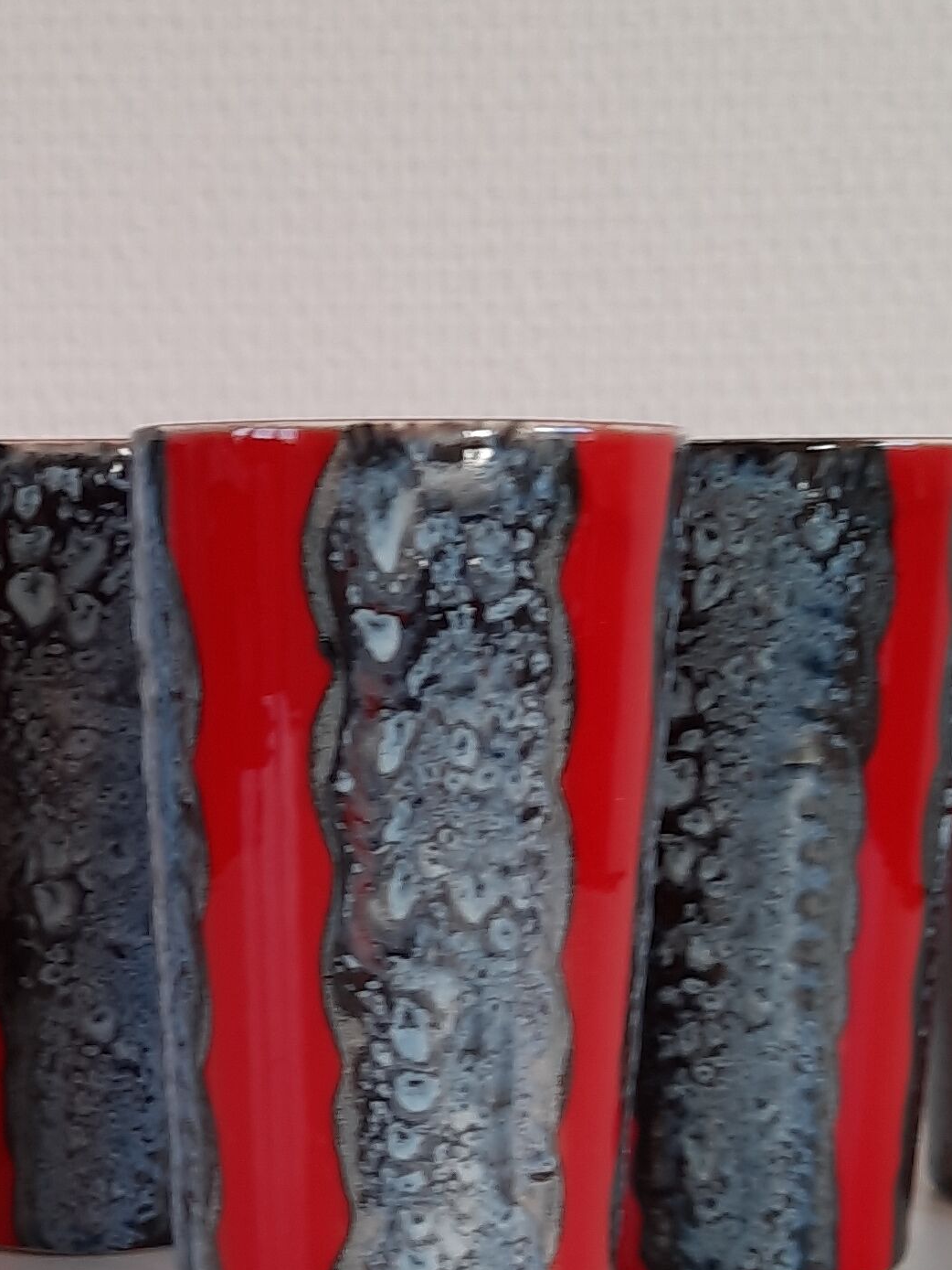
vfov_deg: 26.6
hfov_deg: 20.1
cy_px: 987
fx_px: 2640
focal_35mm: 72
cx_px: 140
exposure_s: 1/50
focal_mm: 4.6
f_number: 2
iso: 50
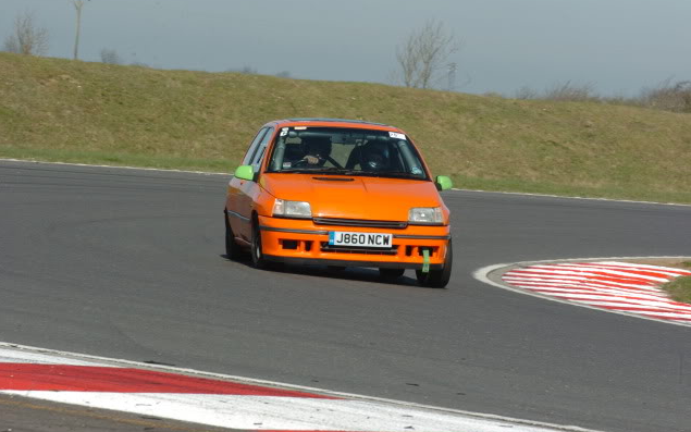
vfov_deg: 4.3
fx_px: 5782
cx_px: 344
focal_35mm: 307
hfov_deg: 6.8
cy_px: 205
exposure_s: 1/160
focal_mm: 200
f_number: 16
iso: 250
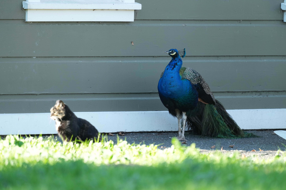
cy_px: 95
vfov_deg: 2.3
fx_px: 4766
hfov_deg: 3.4
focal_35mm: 600
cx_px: 143
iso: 1250
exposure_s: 1/400
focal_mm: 600
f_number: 5.6
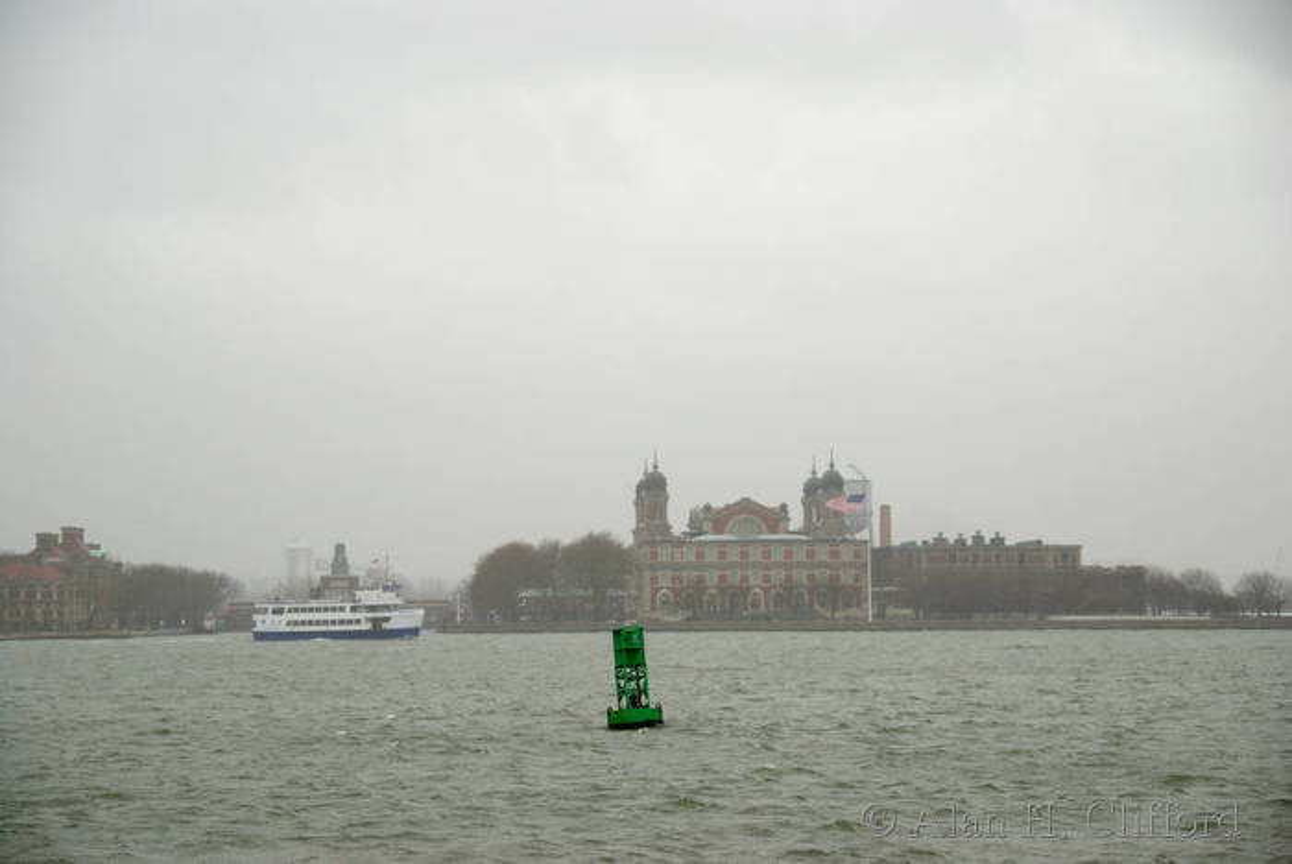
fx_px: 3771
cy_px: 432
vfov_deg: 13.1
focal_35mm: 105
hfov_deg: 19.4
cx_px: 646
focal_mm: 70
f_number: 5
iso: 280
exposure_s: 1/500
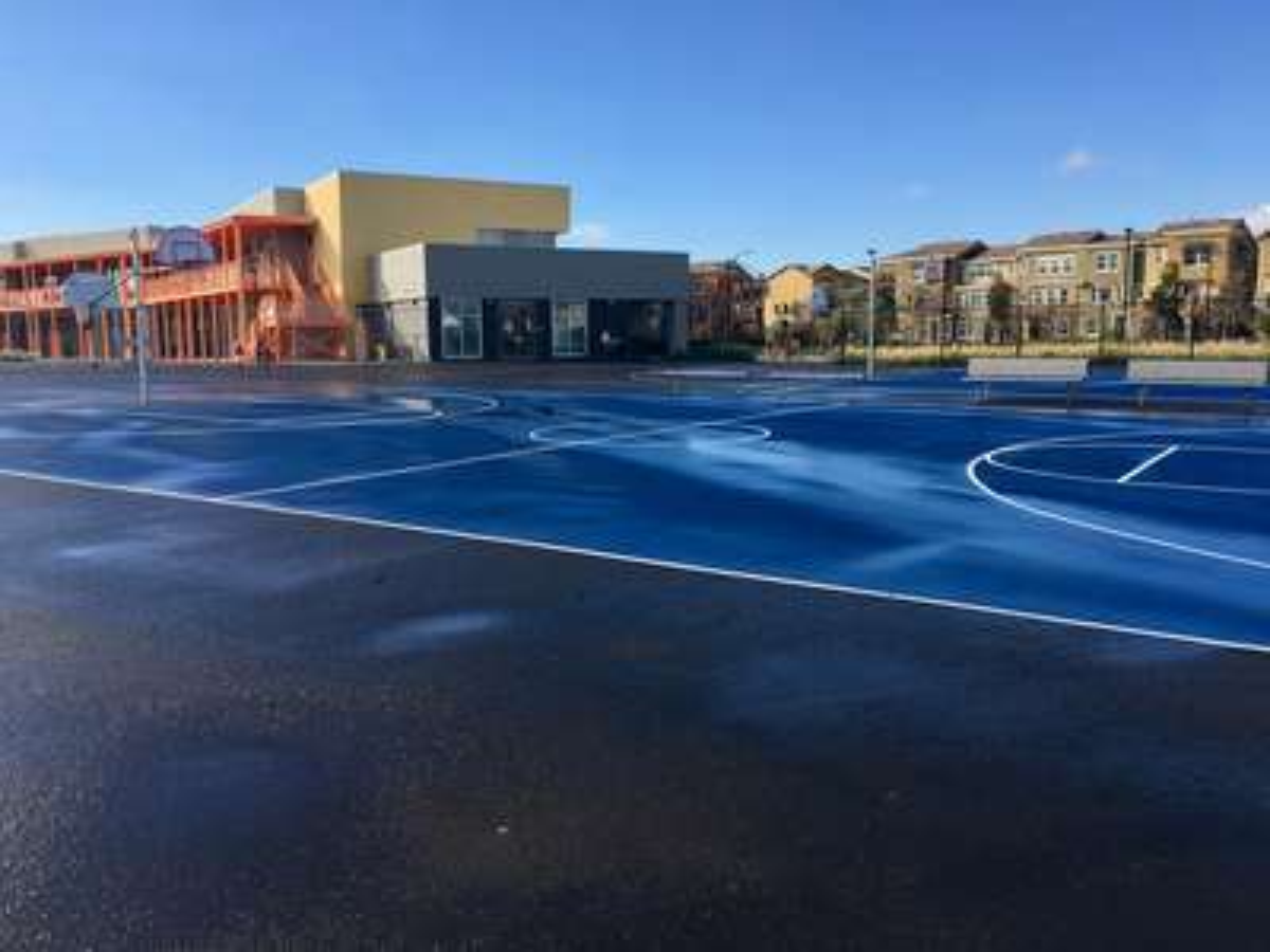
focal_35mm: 29
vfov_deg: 48.2
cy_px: 476
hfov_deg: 61.7
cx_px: 635
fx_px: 1064
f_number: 2.2
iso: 25
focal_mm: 4.15
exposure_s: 1/1221
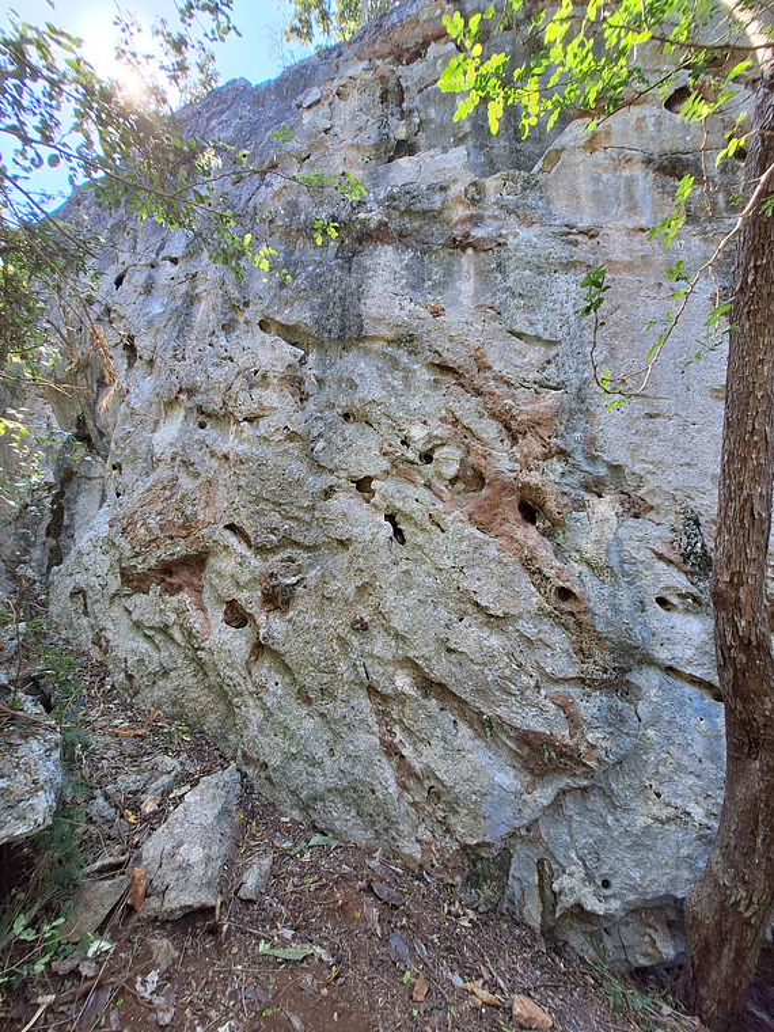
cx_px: 387
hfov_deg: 89.9
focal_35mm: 13
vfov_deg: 106.2
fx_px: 388
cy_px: 516
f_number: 2.2
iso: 40
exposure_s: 1/175
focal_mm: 1.74
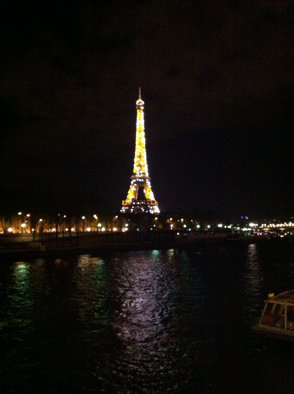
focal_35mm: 35
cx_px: 147
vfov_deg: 52.7
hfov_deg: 40.6
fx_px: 397
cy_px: 197
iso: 1000
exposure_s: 1/15
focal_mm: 3.85
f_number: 2.8
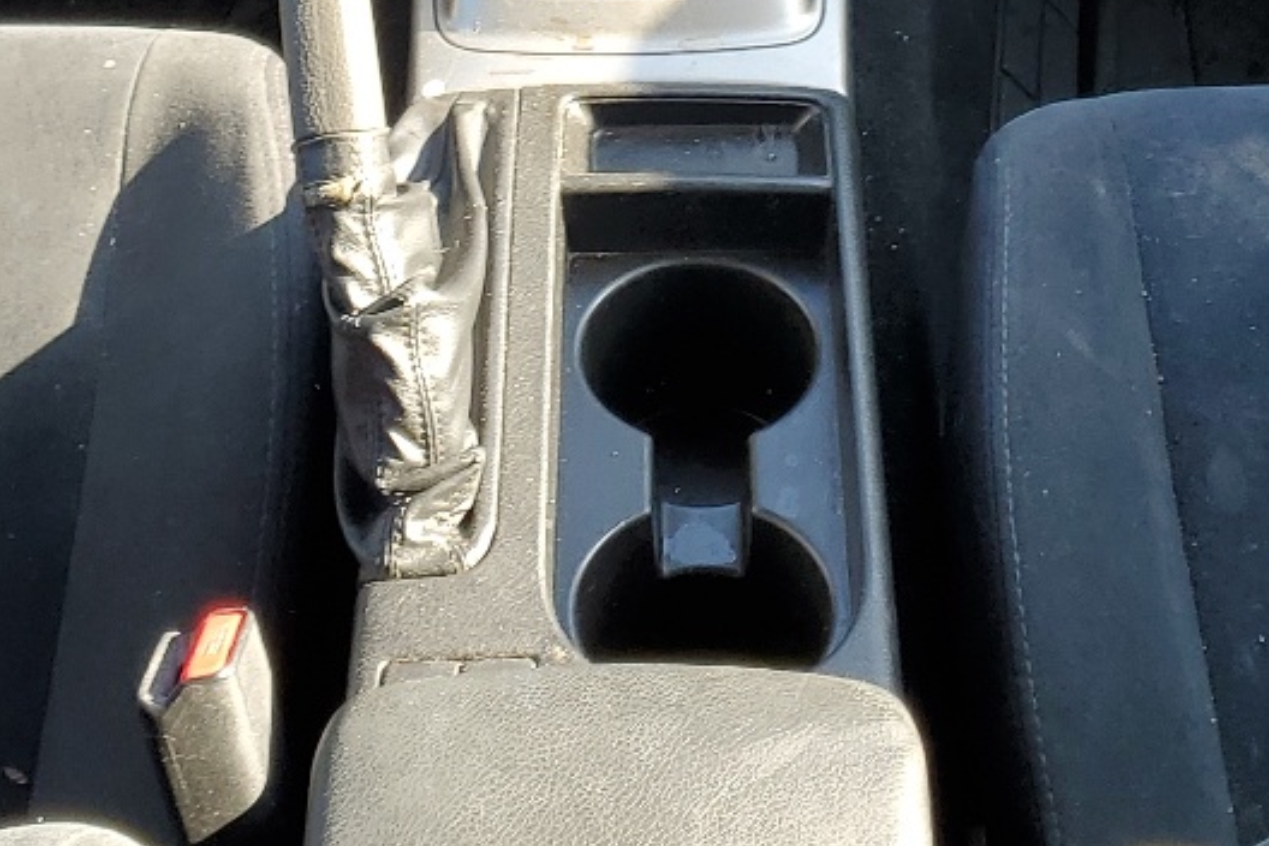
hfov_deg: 24.8
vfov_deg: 15.9
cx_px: 565
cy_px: -207
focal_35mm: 82
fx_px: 2890
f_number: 1.5
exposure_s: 1/147
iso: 50
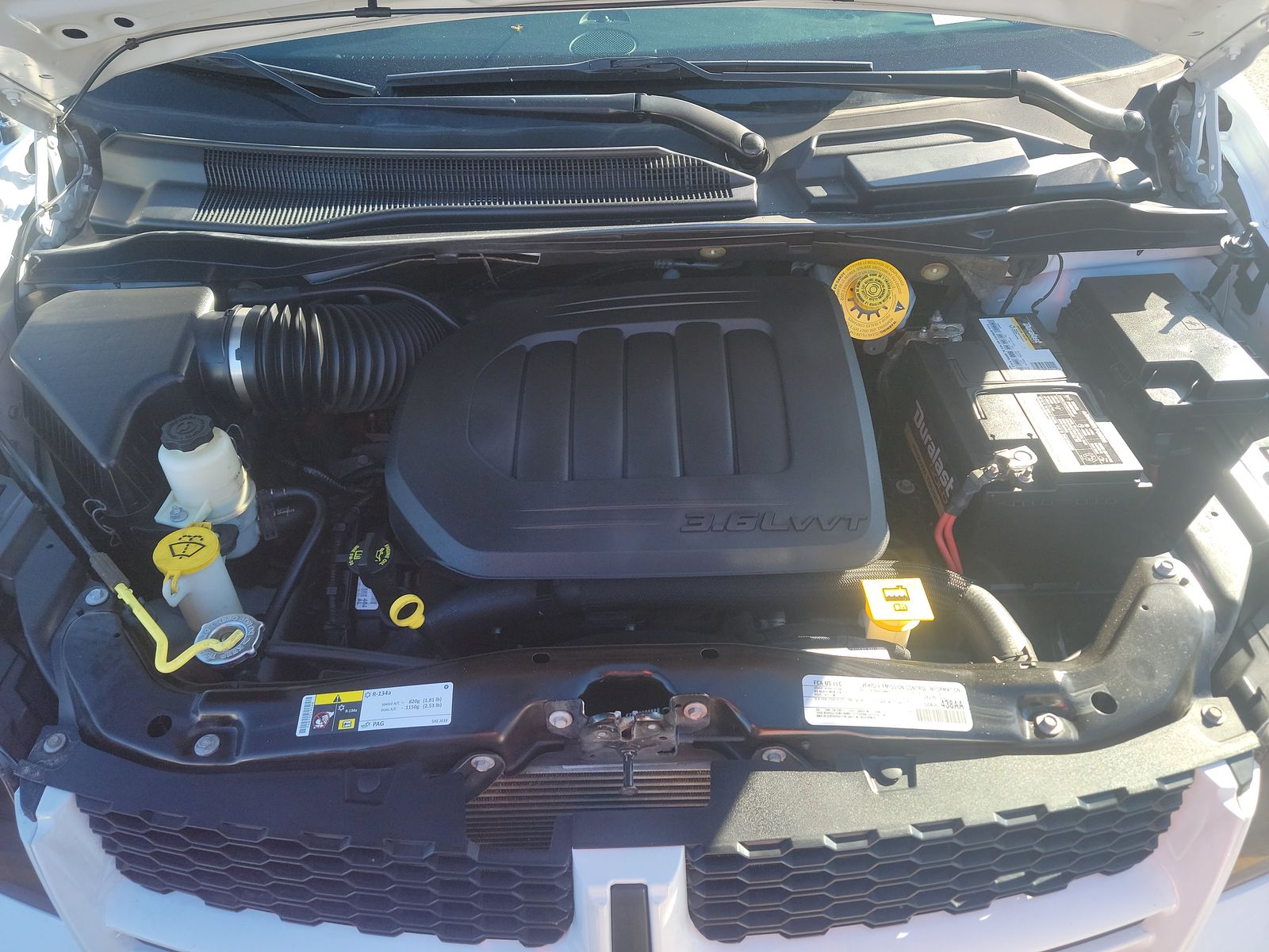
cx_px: 634
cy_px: 476
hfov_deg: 71.6
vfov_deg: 56.8
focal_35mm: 24
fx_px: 880
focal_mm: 6.7
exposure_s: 1/119
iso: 50
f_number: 1.8
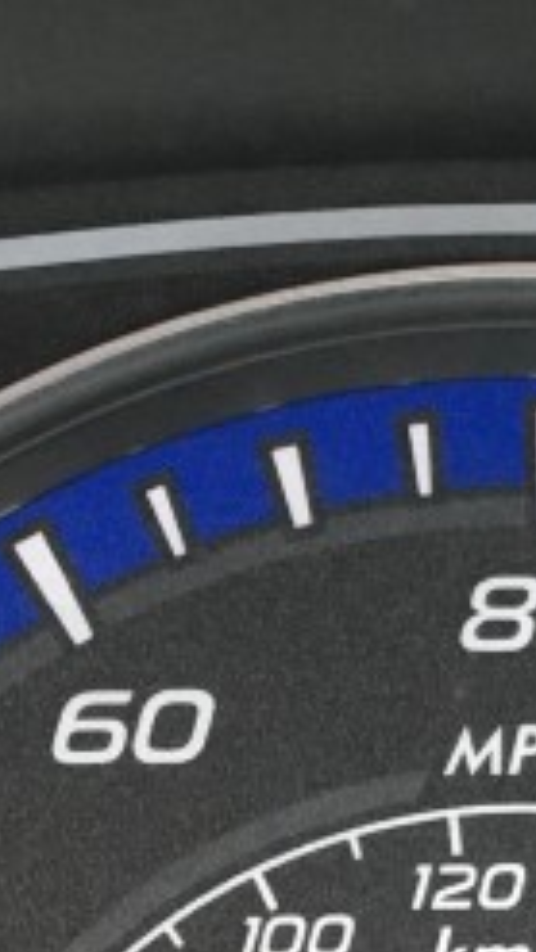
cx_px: 224
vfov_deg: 16.0
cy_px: 983
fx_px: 3309
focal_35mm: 131
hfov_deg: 9.3
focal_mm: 4.15
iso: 125
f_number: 2.2
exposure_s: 1/30
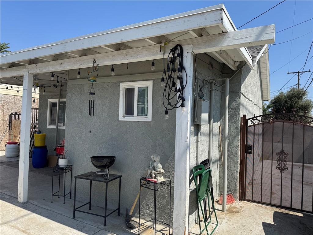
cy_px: 118
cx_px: 156
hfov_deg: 71.6
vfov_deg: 56.8
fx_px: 217
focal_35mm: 24
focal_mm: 6.76
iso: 80
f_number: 1.78
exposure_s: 1/3802
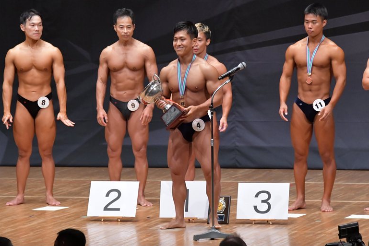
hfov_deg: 7.2
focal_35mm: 287
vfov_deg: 4.8
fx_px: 2942
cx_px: 185
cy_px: 123
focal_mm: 190
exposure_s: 1/400
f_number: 5.6
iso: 6400
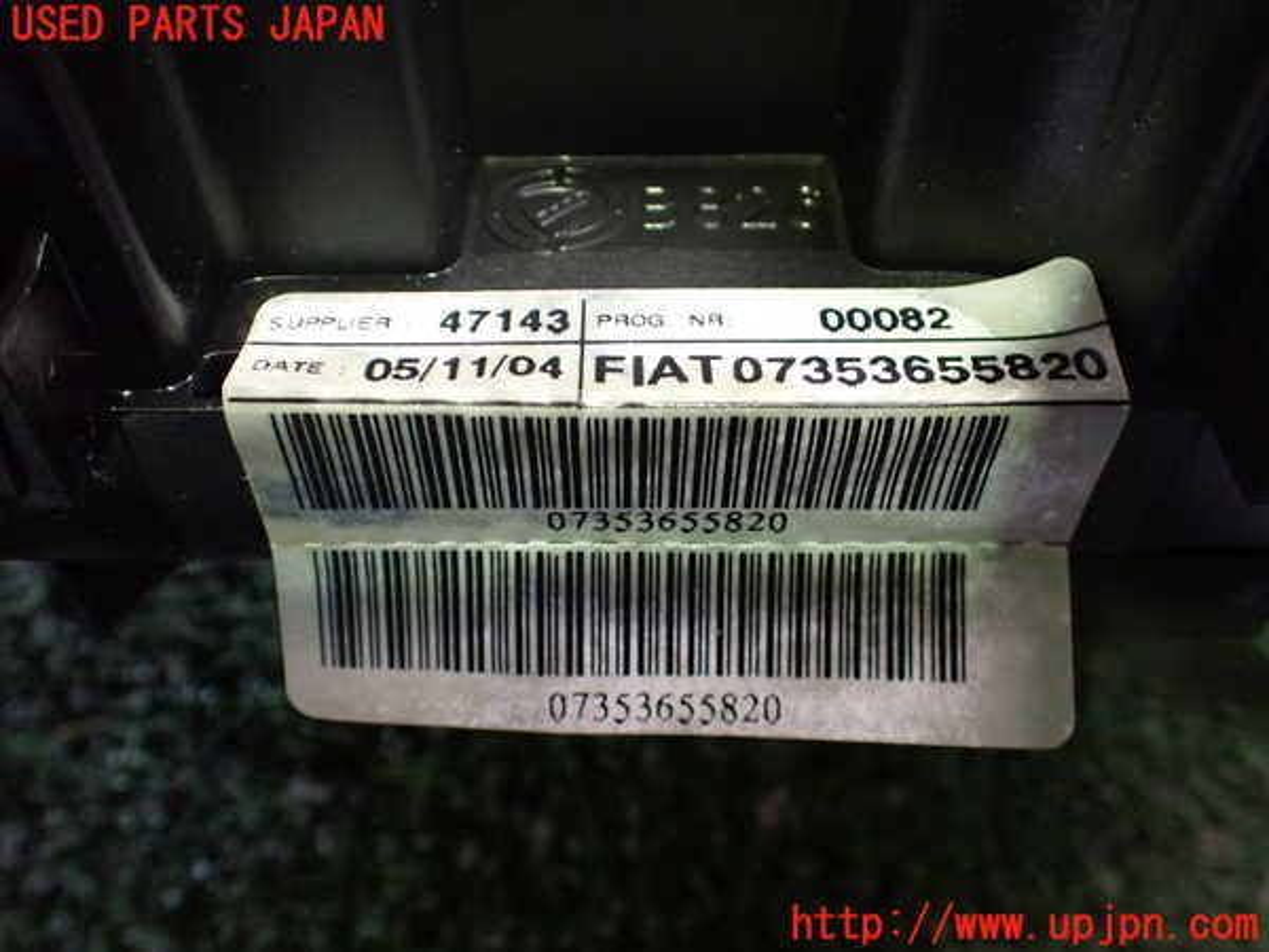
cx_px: 634
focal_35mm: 30
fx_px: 1100
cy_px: 476
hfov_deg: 60.0
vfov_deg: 46.8
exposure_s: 1/30
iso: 800
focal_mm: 5.4
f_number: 2.3
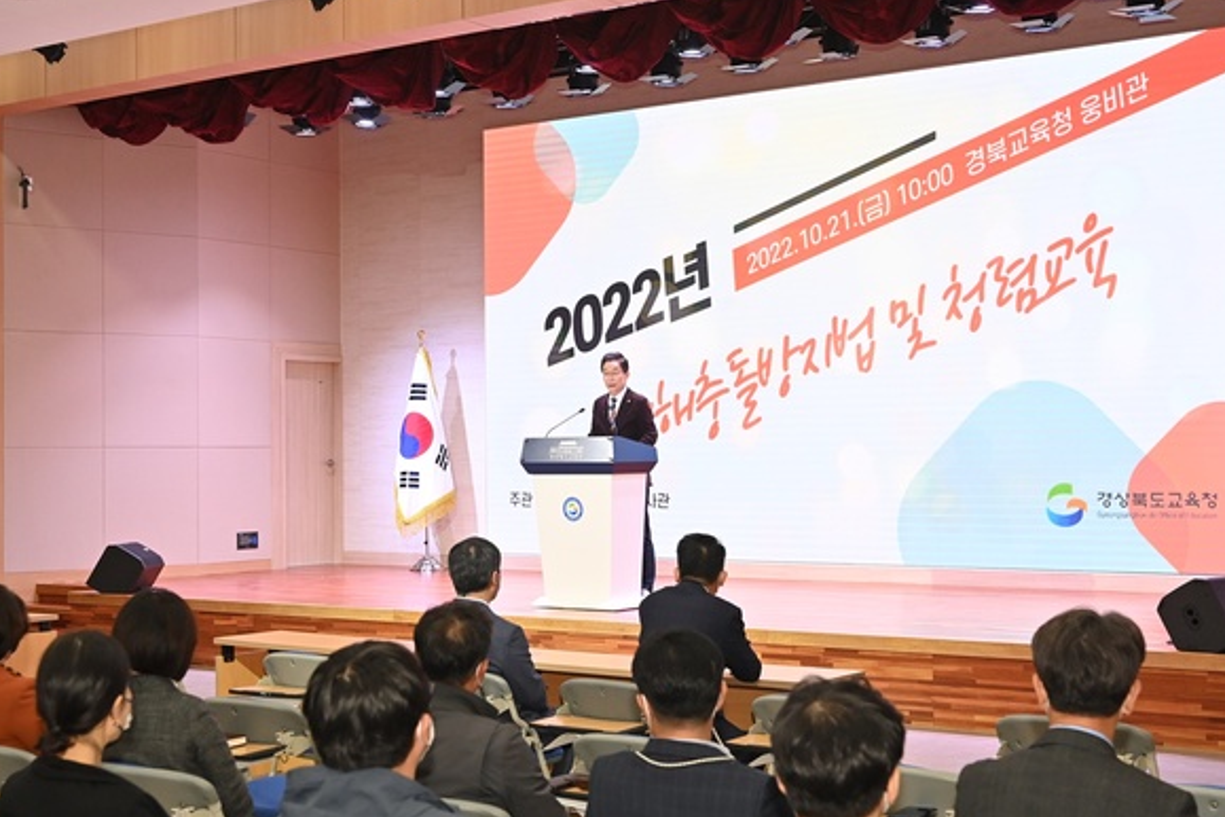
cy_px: 423
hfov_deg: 37.5
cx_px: 574
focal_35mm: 53
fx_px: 1803
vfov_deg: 25.5
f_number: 6.3
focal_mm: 48
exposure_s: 1/200
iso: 2000
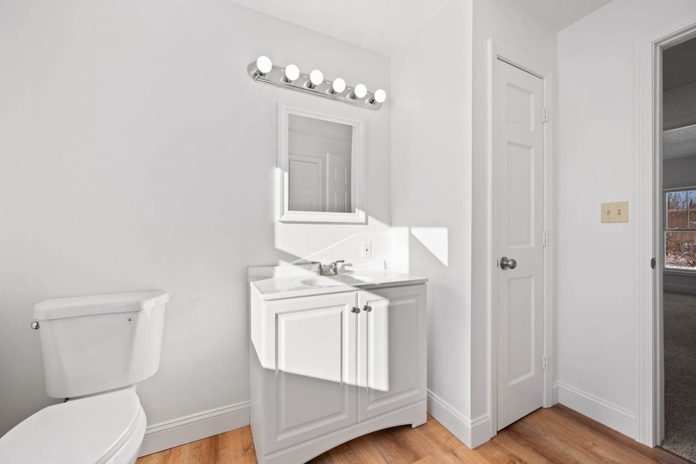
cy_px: 232
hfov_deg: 104.3
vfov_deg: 81.2
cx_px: 348
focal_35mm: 14
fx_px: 271
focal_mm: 14
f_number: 8
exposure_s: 1/80
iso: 320
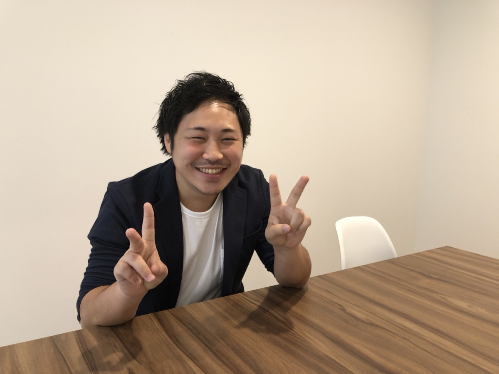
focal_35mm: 28
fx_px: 404
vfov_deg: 49.7
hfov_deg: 63.4
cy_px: 187
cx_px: 250
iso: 100
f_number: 1.8
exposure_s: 1/17
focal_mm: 4
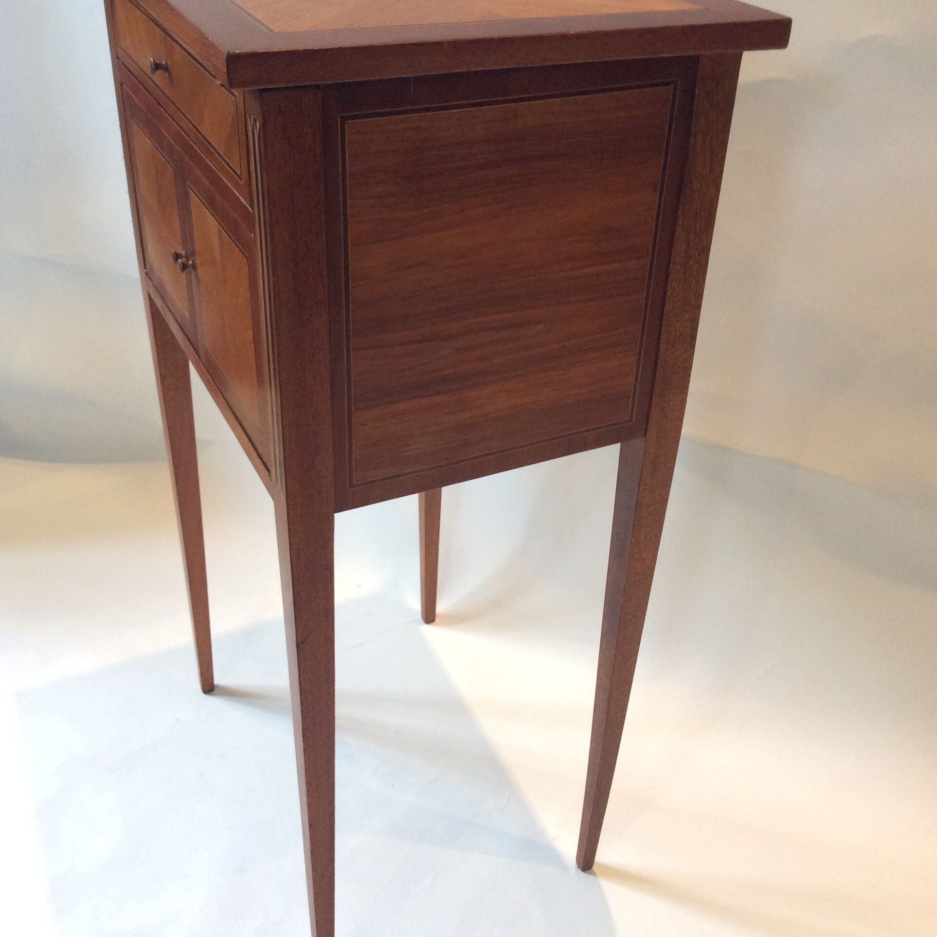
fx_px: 1164
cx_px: 468
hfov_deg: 43.9
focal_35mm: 38
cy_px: 412
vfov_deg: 43.8
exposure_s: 1/25
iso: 125
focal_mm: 3.3
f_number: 2.4
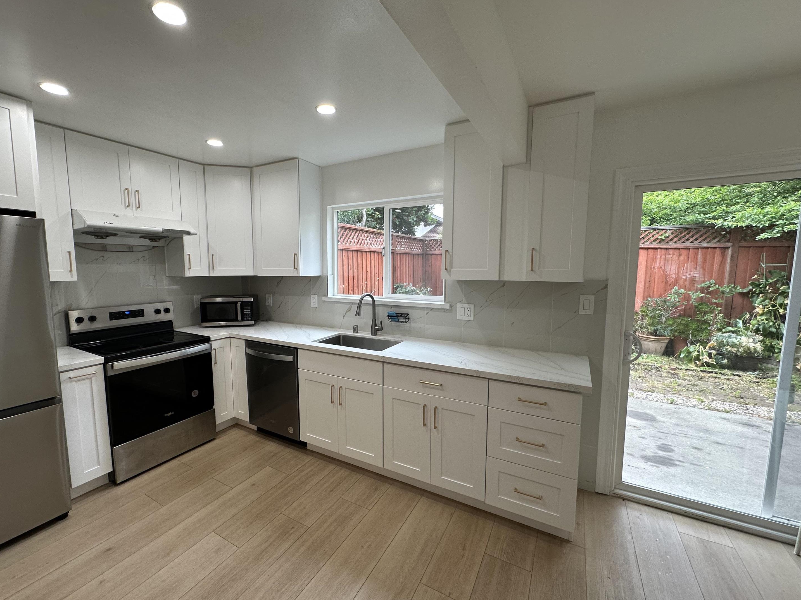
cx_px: 373
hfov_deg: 98.0
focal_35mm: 15
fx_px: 347
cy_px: 301
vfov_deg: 81.7
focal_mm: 2.22
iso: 100
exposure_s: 1/120
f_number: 2.2
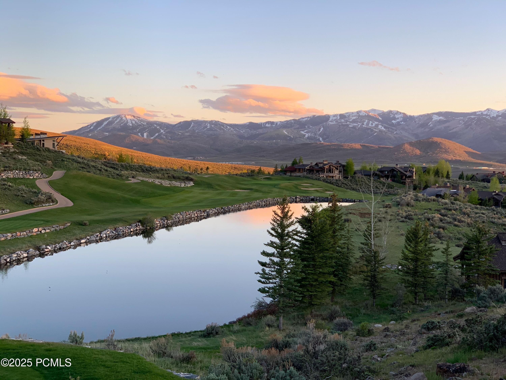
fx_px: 760
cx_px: 253
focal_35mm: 52
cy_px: 190
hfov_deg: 36.8
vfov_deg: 28.0
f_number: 2.4
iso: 16
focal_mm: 6
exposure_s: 1/74
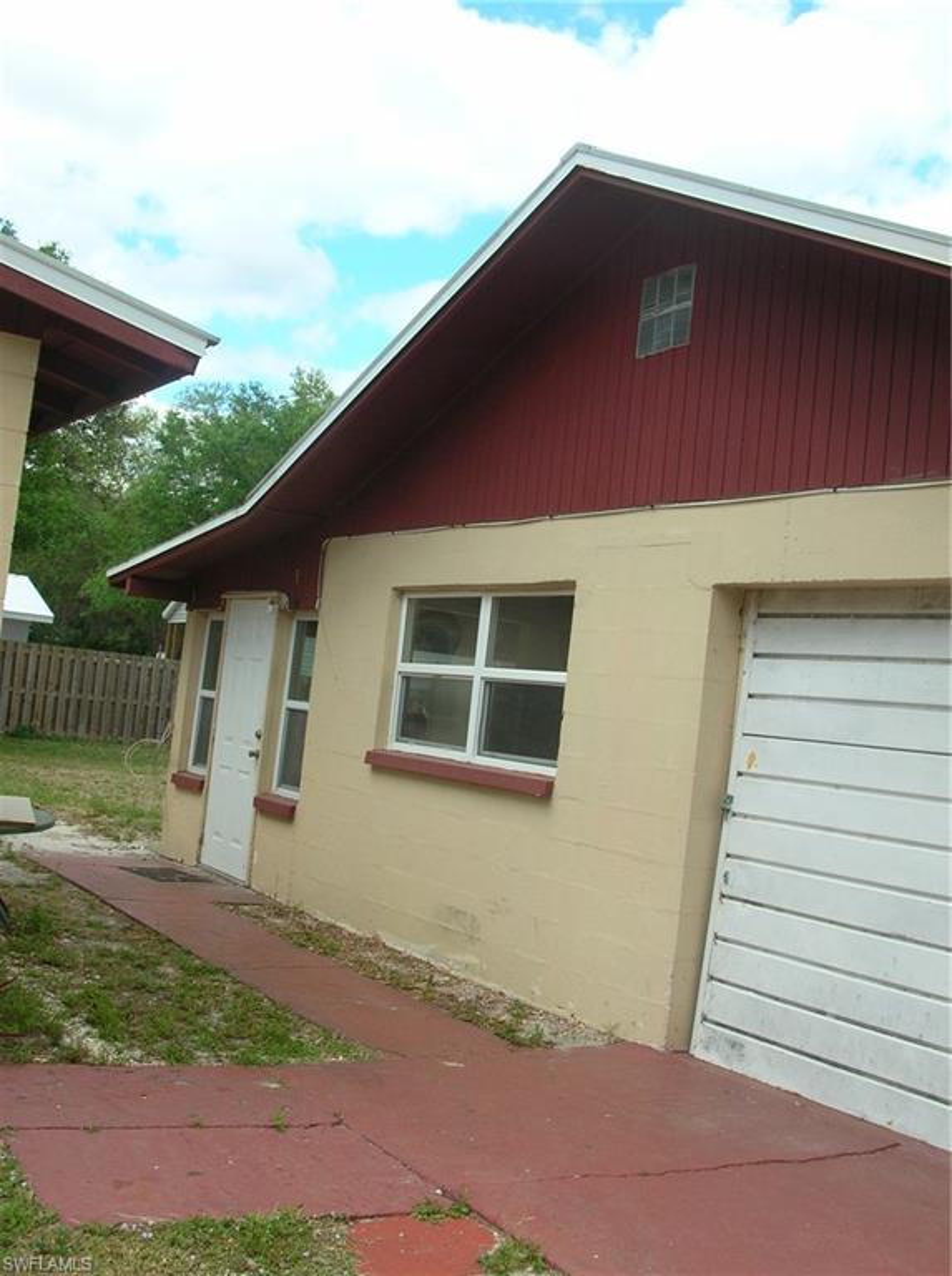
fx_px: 1325
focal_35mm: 36
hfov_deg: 39.5
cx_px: 476
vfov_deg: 51.4
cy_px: 638
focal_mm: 6
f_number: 3.7
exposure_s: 1/316
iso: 50
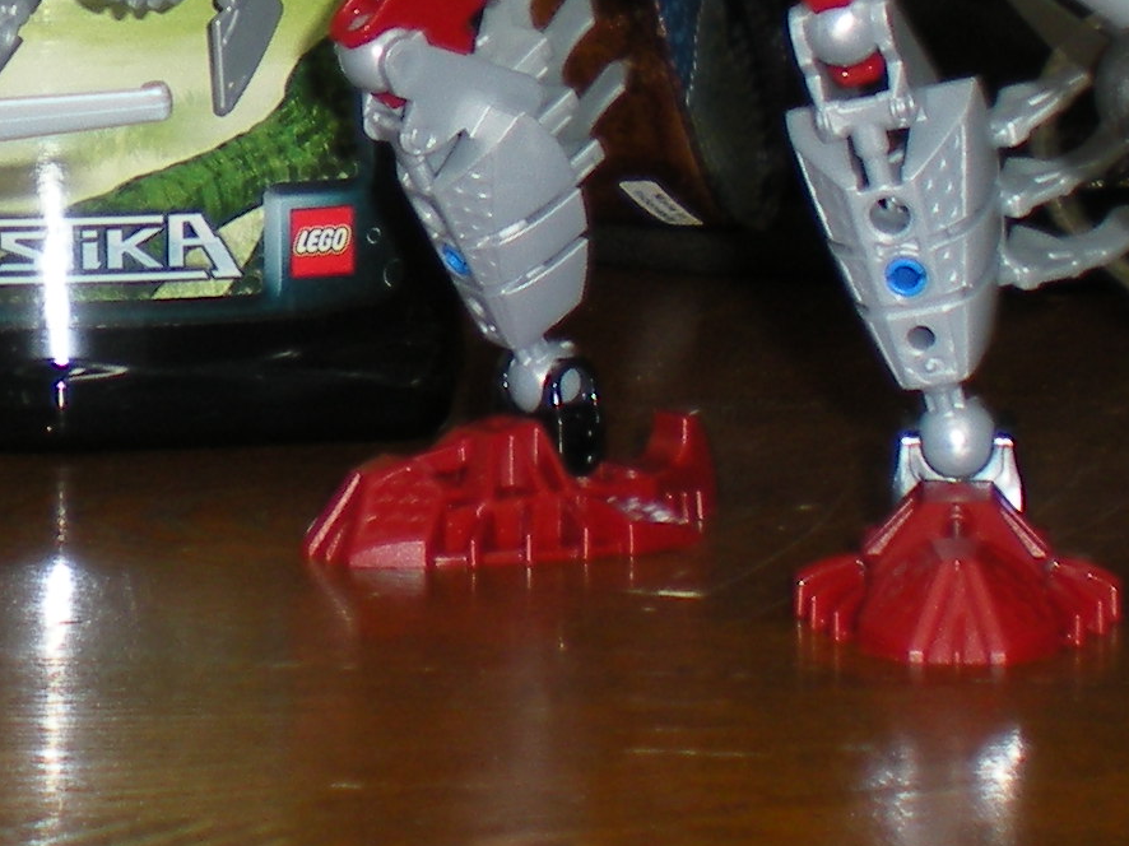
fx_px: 4565
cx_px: 303
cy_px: -250
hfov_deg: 14.1
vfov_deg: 10.4
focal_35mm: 140
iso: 64
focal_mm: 6.3
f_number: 3.1
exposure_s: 1/30
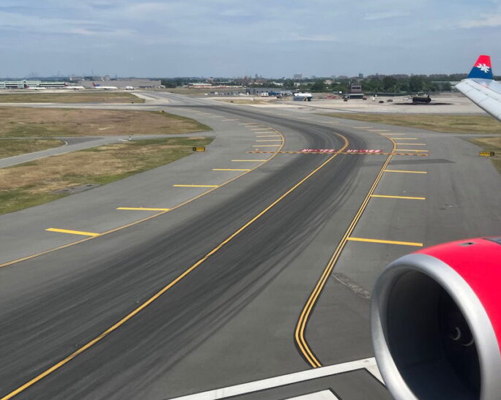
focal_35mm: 38
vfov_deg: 39.1
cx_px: 286
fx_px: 563
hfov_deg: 47.8
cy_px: 192
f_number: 1.5
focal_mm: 5.7
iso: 50
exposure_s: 1/5882
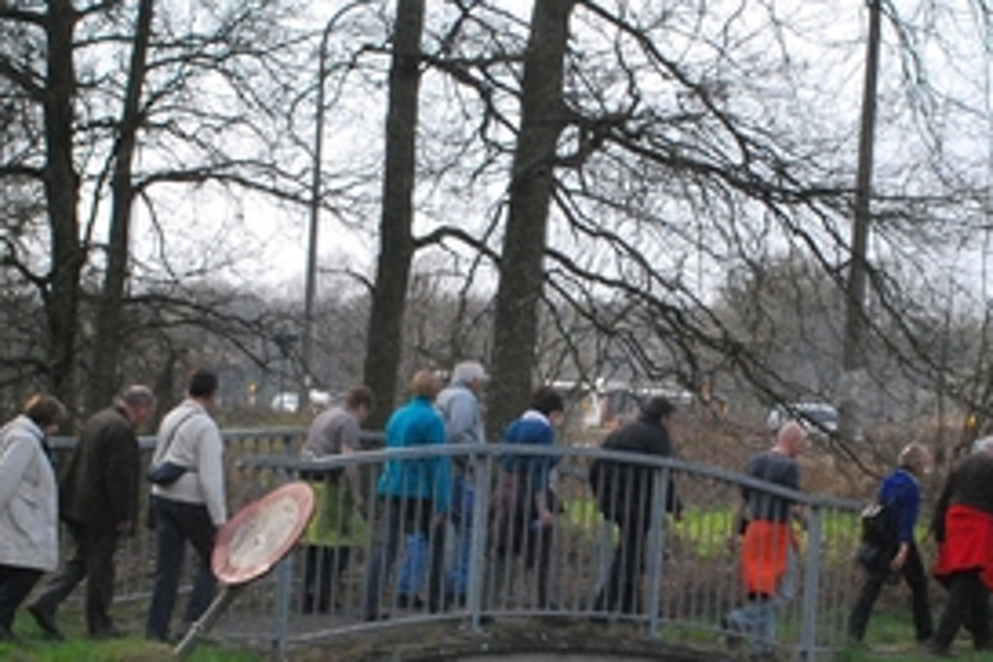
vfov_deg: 13.8
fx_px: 2731
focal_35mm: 99
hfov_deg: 20.6
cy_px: 406
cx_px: 597
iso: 1600
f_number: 13
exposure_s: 1/640
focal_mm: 30
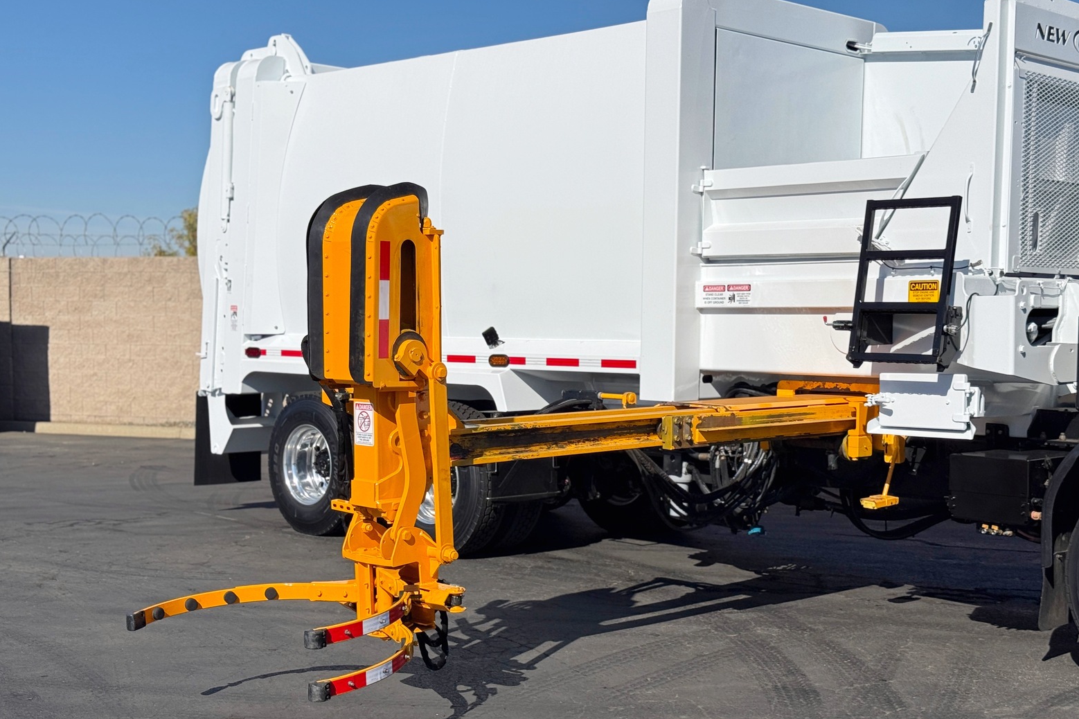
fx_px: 1498
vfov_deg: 27.0
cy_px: 402
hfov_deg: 39.6
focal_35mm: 50
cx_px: 540
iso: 64
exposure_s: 1/11364
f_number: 1.78
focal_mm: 6.76
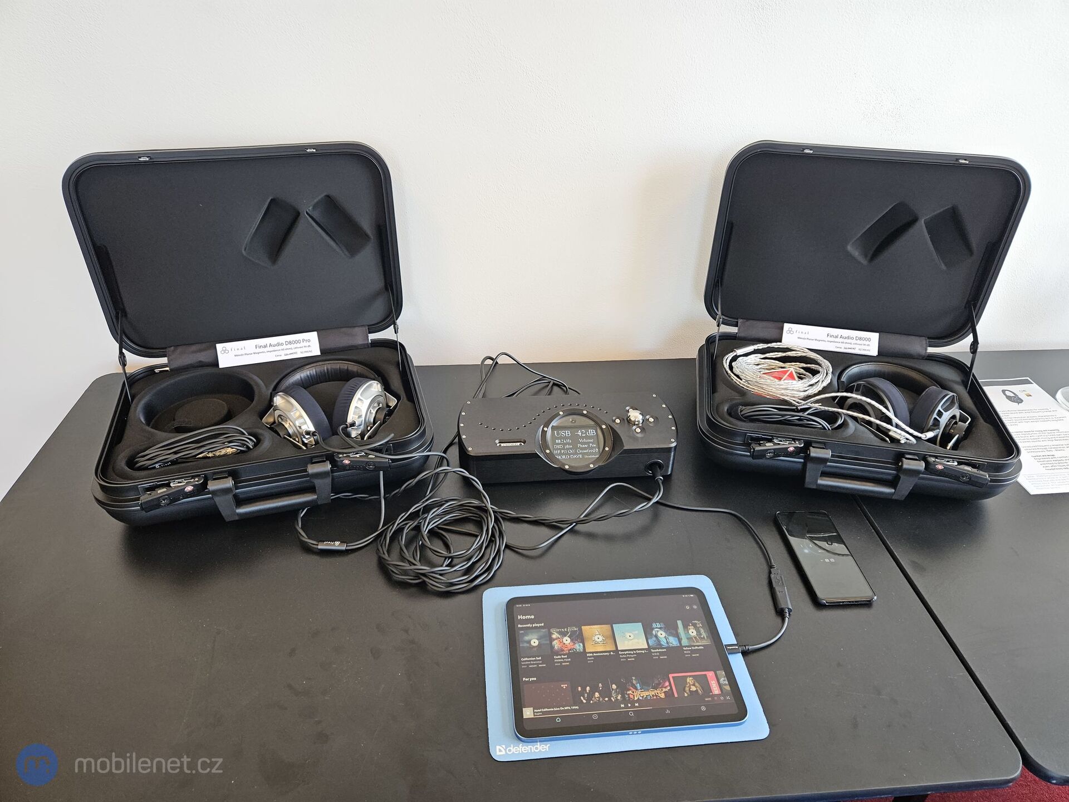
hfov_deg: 73.9
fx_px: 710
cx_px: 534
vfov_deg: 58.9
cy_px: 401
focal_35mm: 23
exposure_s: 1/142
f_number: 1.8
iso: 200
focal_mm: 5.4
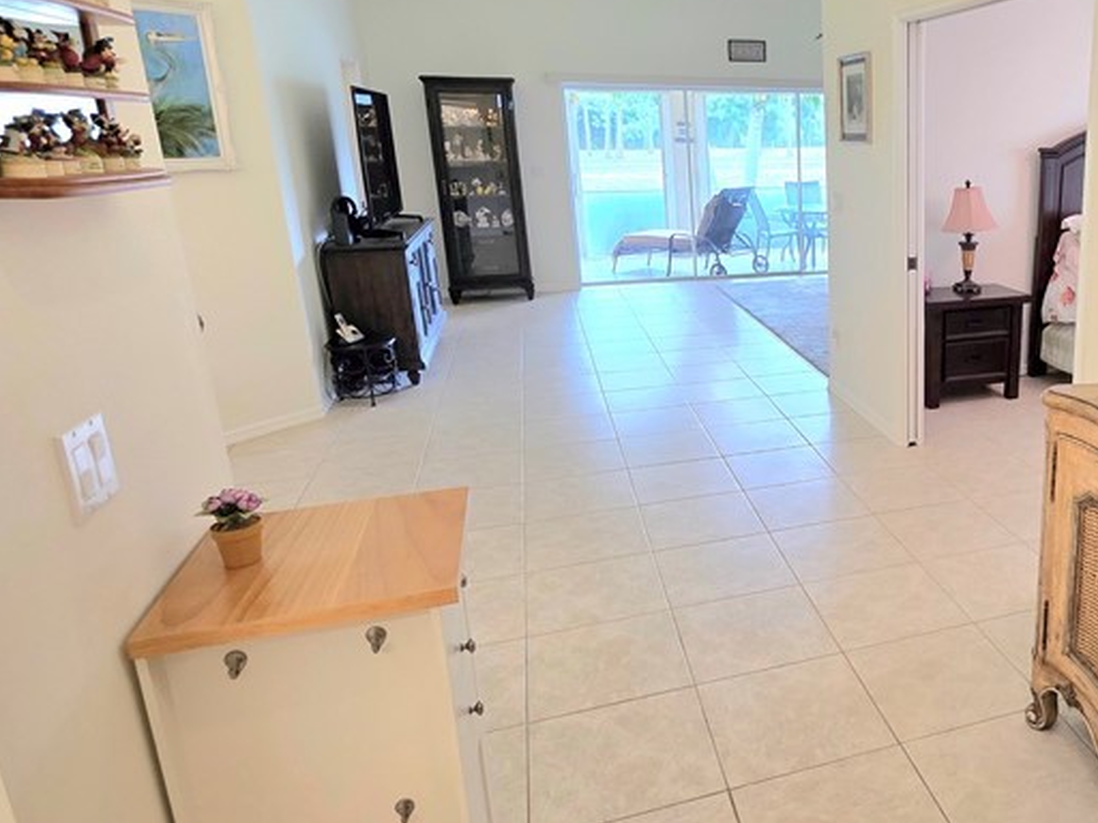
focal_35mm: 26
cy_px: 345
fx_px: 825
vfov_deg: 52.8
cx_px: 888
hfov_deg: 61.4
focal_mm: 2.2
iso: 125
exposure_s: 1/120
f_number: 1.9
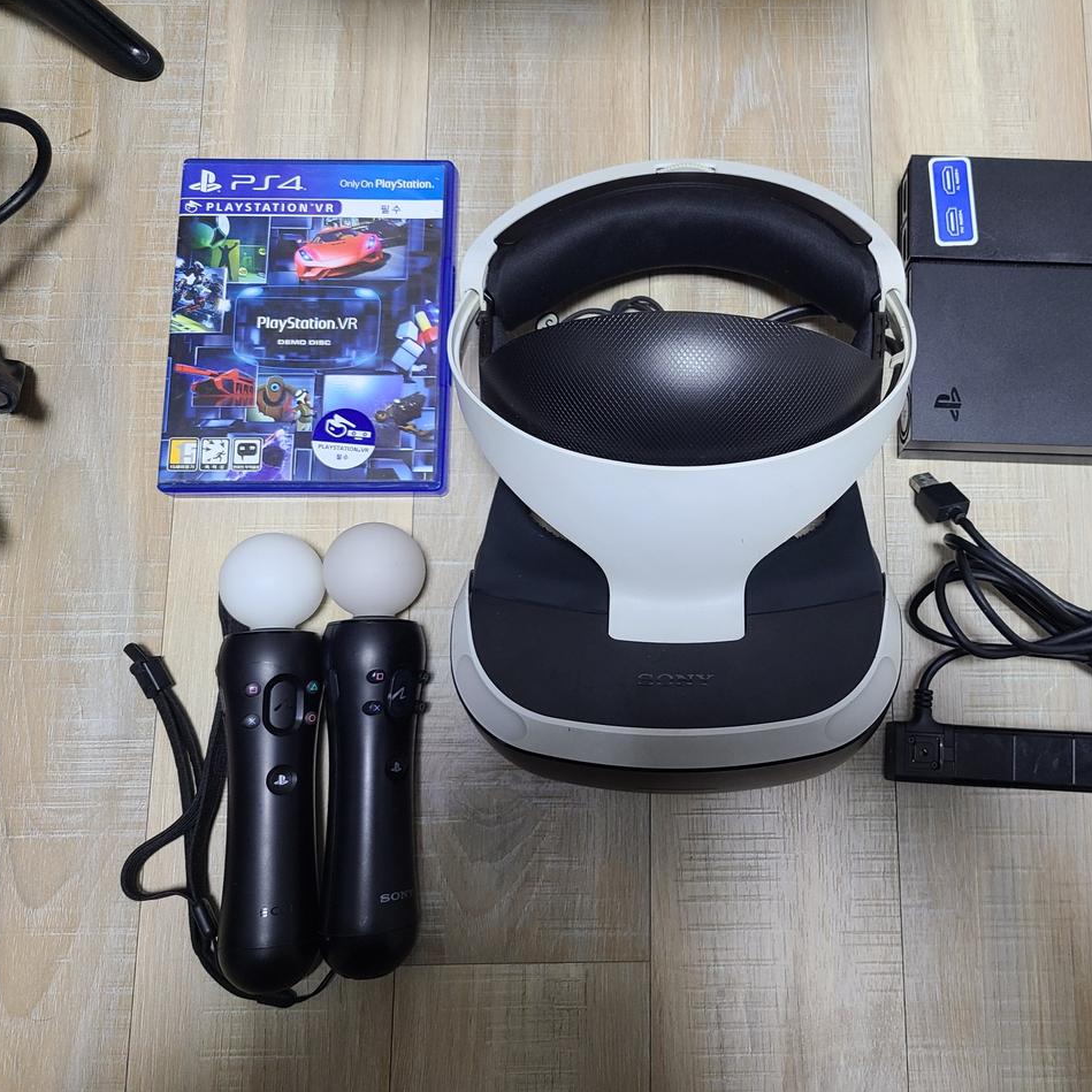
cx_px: 725
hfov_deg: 51.6
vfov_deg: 52.5
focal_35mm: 31
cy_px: 541
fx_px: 1106
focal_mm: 5.4
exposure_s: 1/60
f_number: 1.8
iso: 200
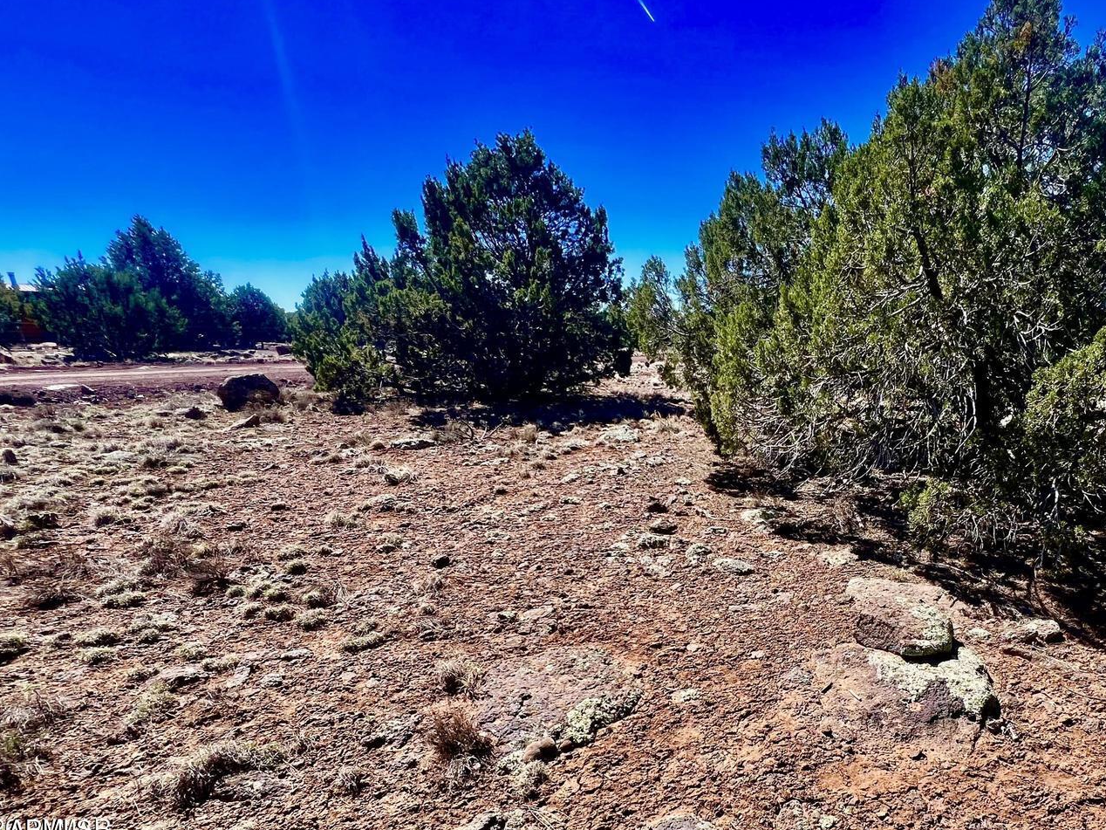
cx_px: 538
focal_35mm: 14
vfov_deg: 85.7
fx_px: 447
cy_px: 422
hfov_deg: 102.0
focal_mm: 1.57
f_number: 1.8
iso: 32
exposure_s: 1/927
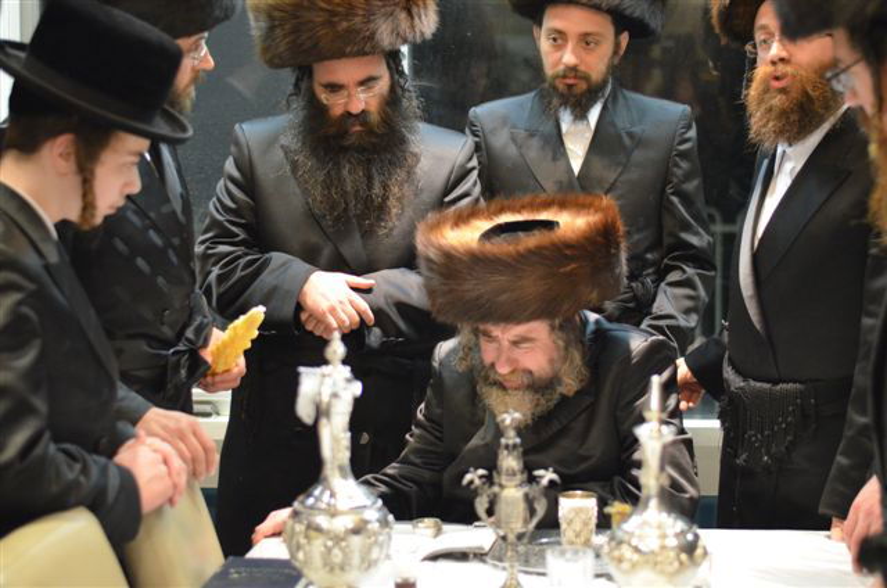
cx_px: 444
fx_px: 1844
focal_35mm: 75
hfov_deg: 27.0
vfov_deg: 18.1
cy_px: 294
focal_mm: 50
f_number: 1.8
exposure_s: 1/200
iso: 3600
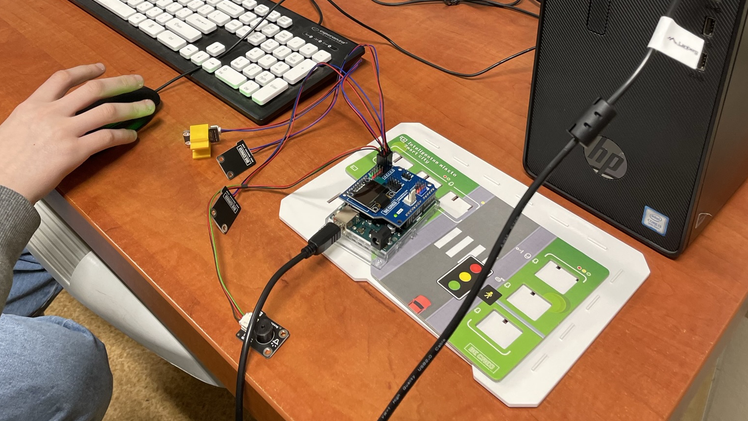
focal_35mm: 38
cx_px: 373
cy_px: -3
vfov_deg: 29.1
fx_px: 754
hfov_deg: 52.8
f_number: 1.6
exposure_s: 1/100
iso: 100
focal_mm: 4.2
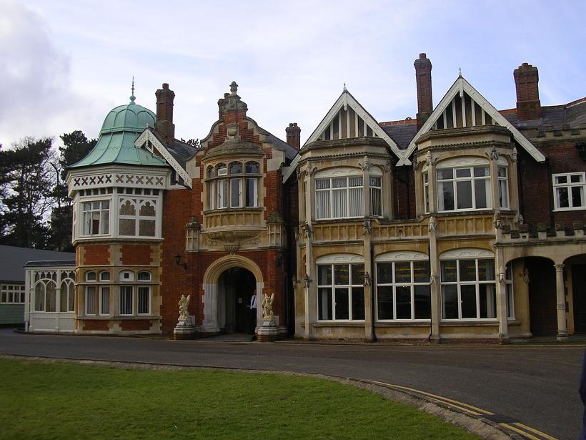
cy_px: 220
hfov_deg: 49.0
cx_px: 293
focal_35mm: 38
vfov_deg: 37.7
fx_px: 643
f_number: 4.1
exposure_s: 1/320
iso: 50
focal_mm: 5.8
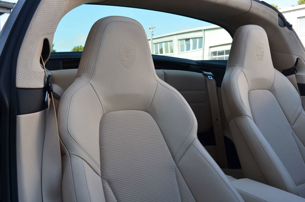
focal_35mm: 36
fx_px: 304
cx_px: 152
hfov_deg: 53.2
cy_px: 101
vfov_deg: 36.7
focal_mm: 24
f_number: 10
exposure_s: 1/60
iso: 250
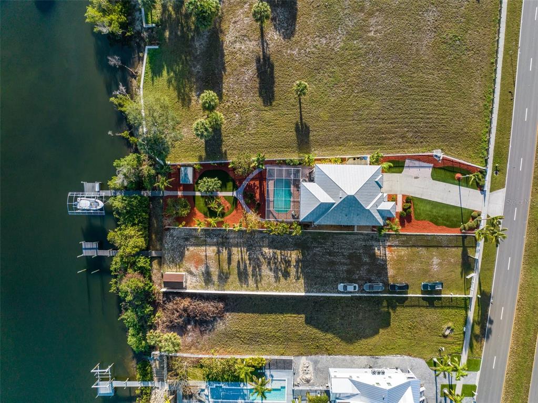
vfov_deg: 56.8
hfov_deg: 71.6
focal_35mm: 24
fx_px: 373
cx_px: 269
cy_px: 202
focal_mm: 12.29
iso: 300
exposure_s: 1/2000
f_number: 2.8
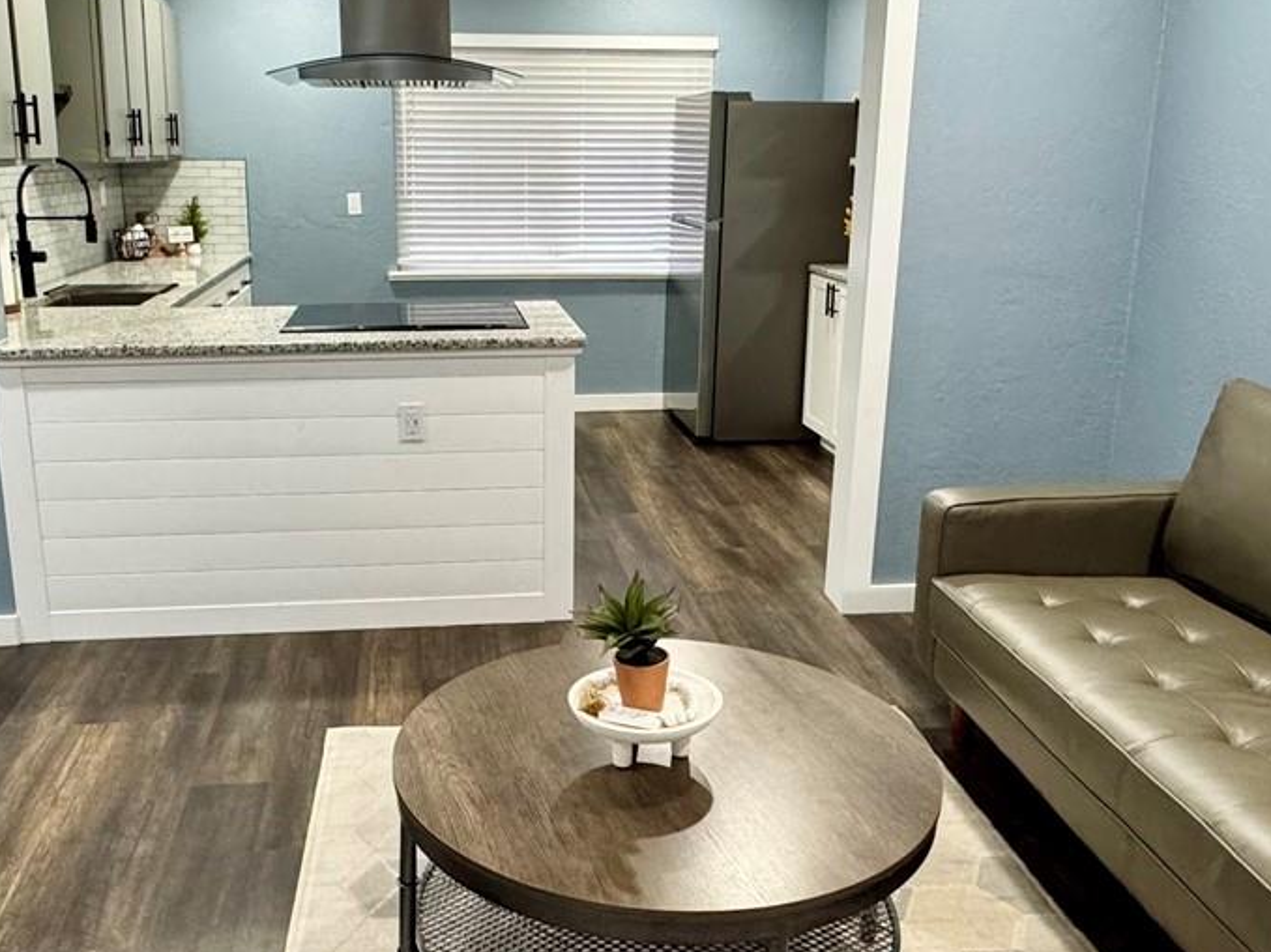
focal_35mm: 33
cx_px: 560
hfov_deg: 55.2
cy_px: 453
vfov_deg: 42.9
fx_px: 1211
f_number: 2.2
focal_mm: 2.22
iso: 320
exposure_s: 1/60
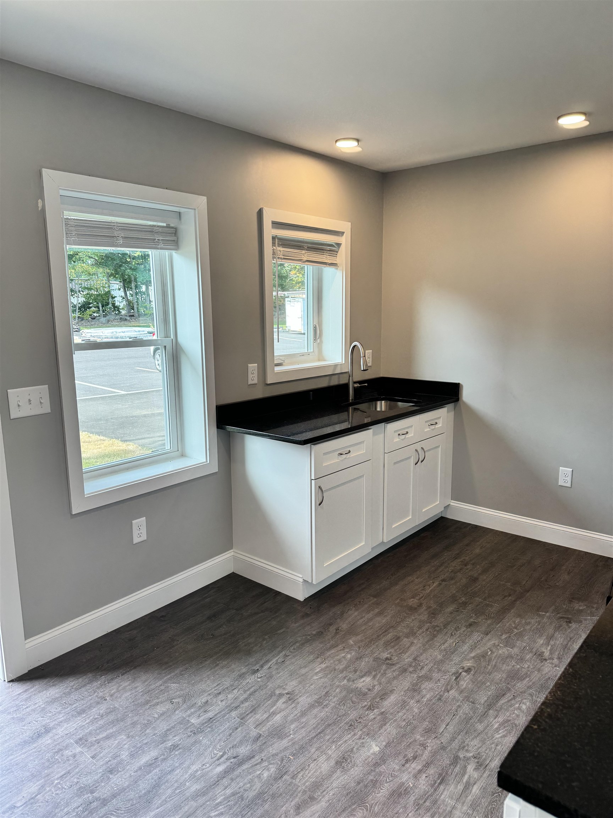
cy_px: 409
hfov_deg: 56.8
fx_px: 567
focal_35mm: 24
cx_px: 306
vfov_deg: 71.6
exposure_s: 1/120
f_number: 1.78
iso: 100
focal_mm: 6.76
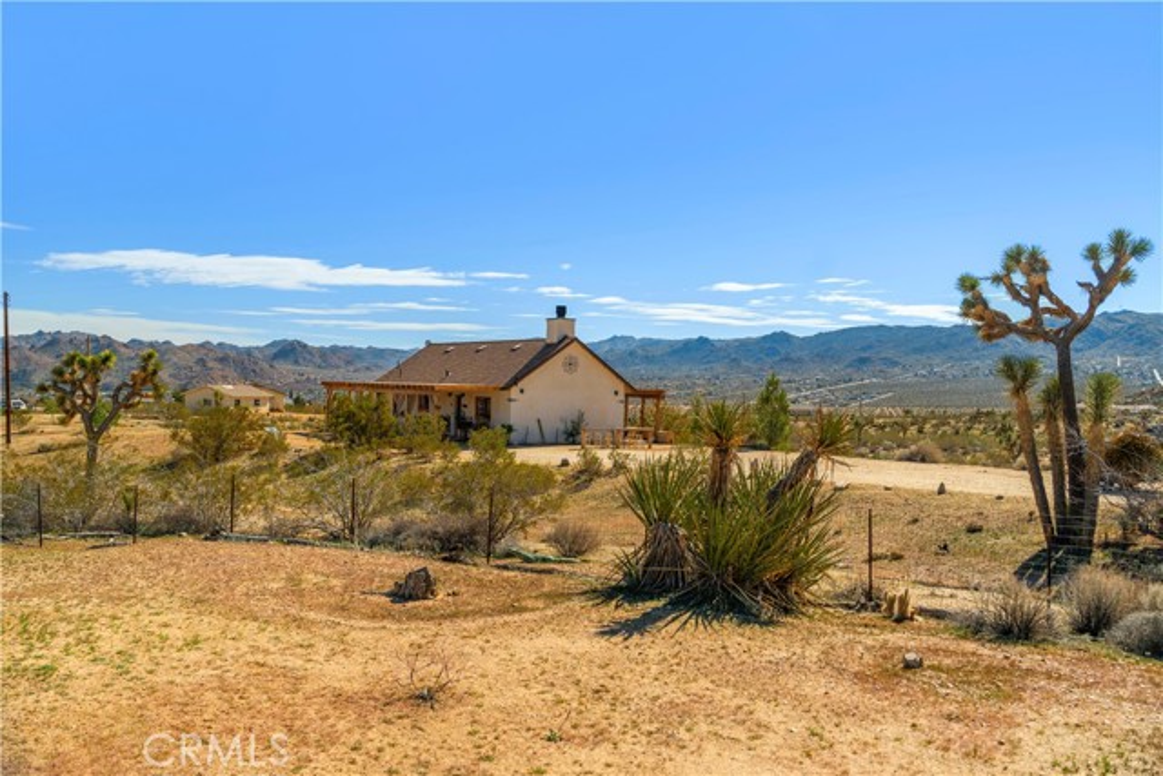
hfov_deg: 58.7
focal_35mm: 32
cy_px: 388
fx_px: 1034
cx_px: 582
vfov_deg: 41.1
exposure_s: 1/1250
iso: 100
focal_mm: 32
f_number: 4
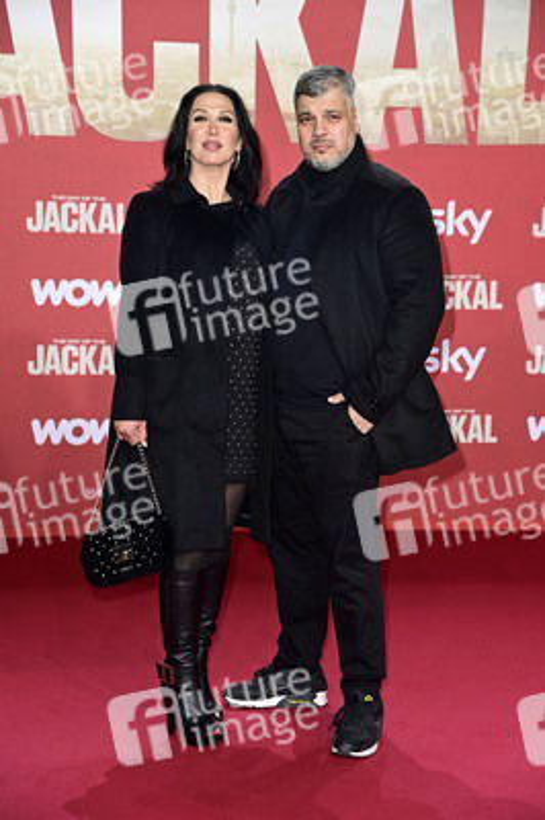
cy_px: 410
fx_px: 1706
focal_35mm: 75
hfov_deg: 18.2
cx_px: 272
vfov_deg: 27.0
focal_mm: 75
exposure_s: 1/250
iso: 640
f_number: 5
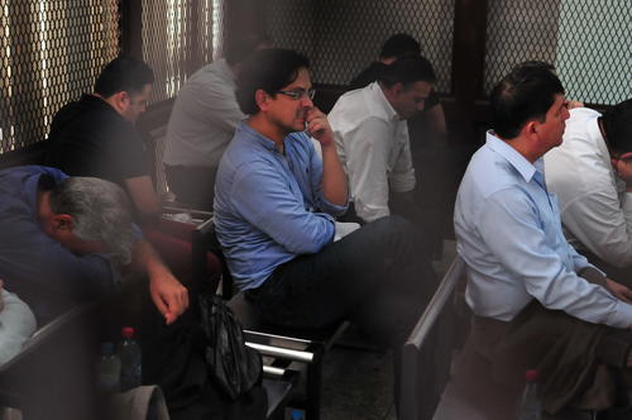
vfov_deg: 25.7
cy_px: 210
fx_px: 920
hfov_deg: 37.9
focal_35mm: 52
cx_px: 316
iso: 1000
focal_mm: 35
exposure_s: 1/20
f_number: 3.5
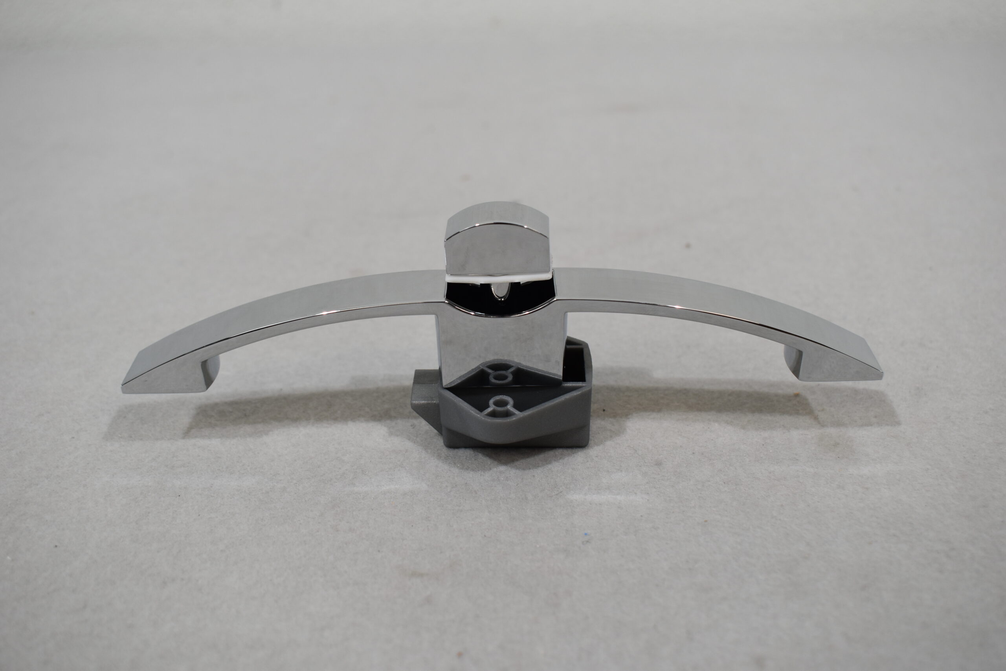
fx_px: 1048
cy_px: 336
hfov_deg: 51.3
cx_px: 503
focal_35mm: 38
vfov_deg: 35.5
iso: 400
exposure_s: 1/125
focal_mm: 25
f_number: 5.6
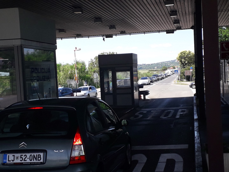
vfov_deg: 51.4
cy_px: 86
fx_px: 179
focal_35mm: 27
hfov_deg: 65.3
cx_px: 114
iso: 40
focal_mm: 3.6
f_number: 1.9
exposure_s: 1/825
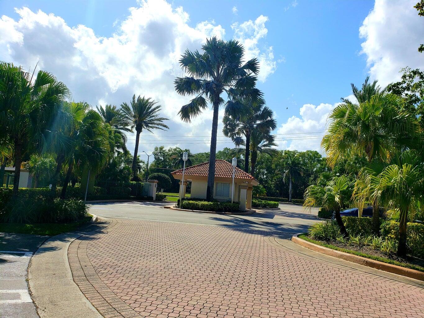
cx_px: 212
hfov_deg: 67.3
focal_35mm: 26
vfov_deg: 53.1
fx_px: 318
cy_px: 159
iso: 50
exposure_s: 1/4131
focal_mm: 4.3
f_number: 2.4
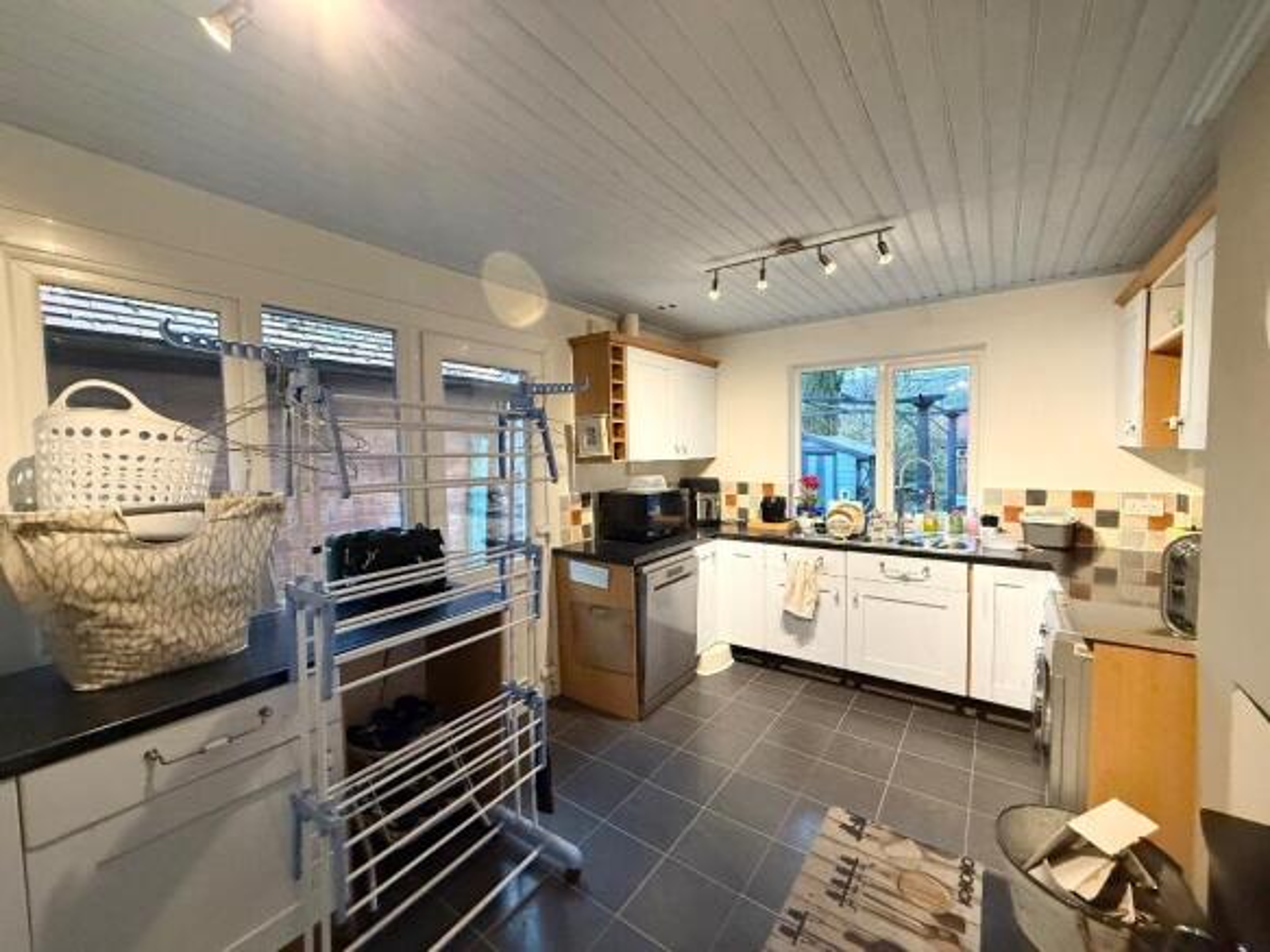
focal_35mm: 14
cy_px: 476
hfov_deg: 102.1
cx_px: 635
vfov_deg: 85.7
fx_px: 514
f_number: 2.2
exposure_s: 1/50
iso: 500
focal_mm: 2.22
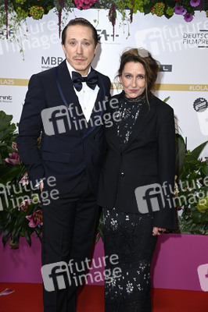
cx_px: 104
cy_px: 156
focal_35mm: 70
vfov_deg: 28.9
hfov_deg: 19.4
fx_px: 608
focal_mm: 70
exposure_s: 1/250
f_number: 6.3
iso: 640
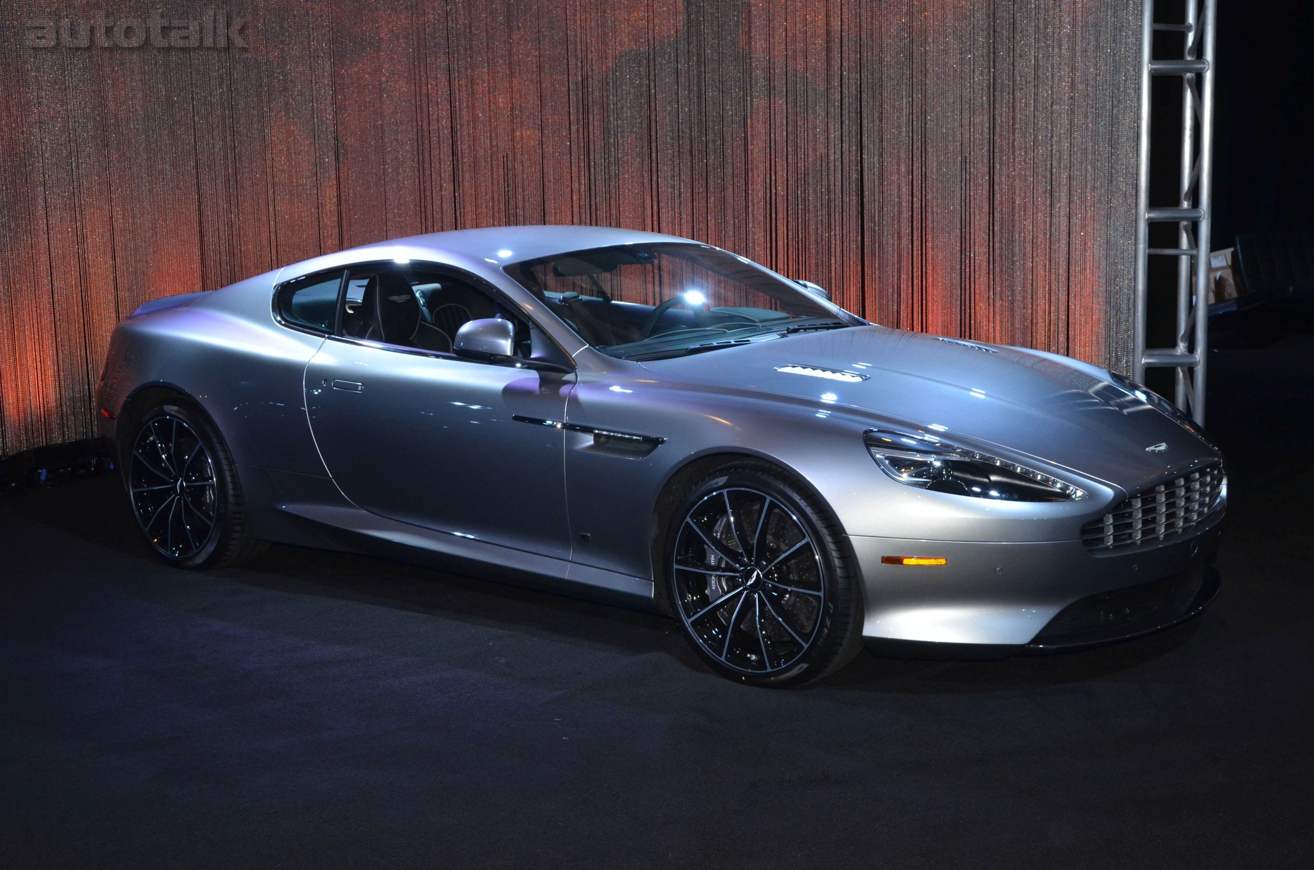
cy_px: 435
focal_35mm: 48
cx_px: 657
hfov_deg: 41.2
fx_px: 1748
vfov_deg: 28.0
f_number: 7.1
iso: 800
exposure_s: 1/60
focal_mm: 32
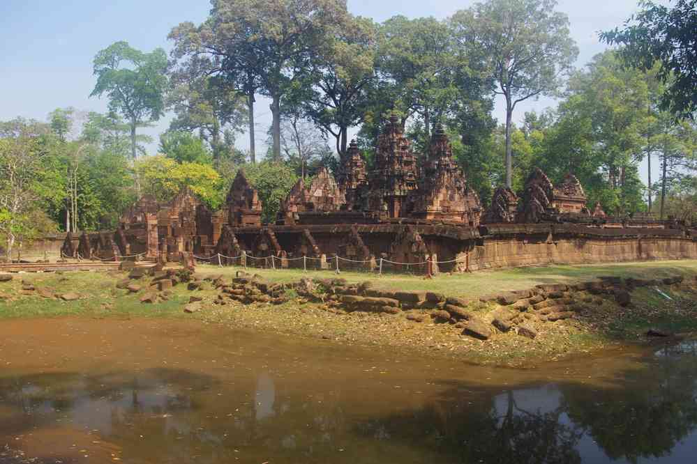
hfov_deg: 55.1
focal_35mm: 34
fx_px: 668
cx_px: 348
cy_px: 232
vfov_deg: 38.4
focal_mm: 23
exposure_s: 1/50
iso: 200
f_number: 10
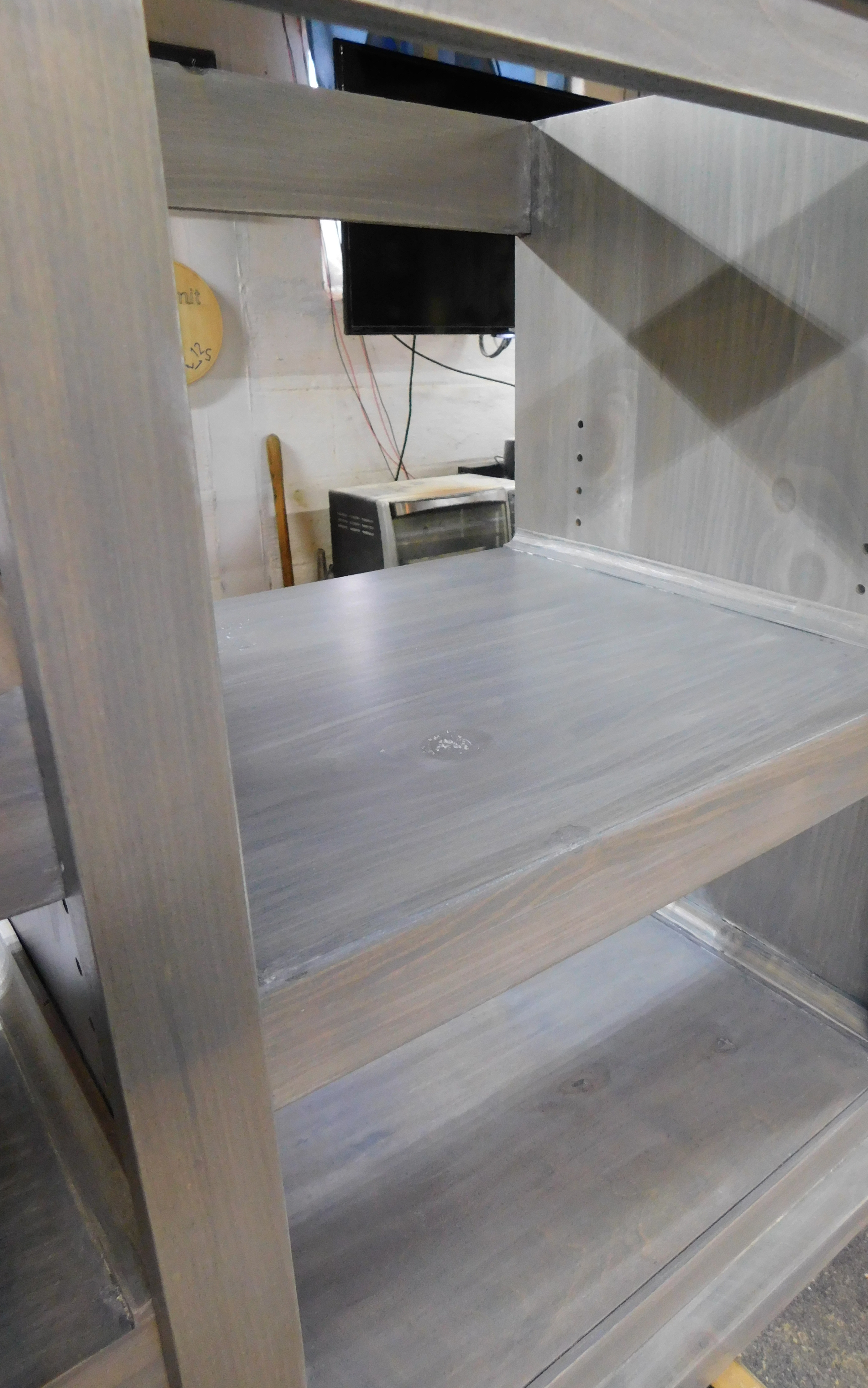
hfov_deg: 49.0
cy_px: 684
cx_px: 517
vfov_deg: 72.5
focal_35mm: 25
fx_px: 946
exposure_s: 1/15
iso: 400
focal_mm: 4
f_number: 3
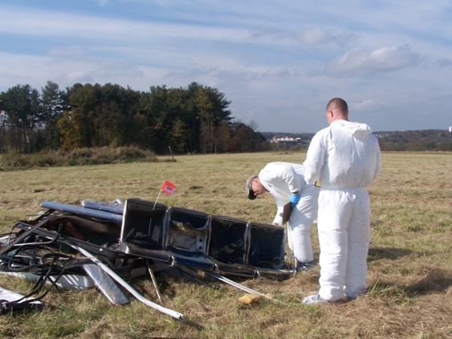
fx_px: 627
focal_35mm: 48
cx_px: 226
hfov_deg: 39.7
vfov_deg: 30.3
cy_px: 170
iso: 80
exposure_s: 1/500
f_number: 5.6
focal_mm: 8
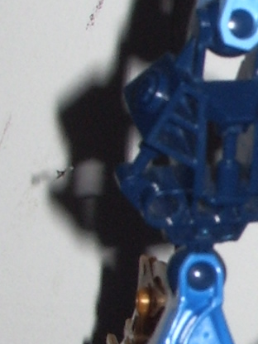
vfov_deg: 8.2
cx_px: 562
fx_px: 2395
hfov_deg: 6.0
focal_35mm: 241
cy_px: 194
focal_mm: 8.2
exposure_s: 1/50
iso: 100
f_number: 5
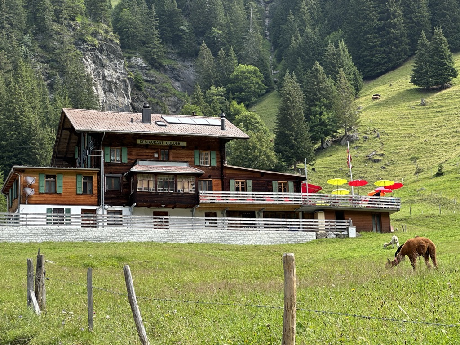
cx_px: 230
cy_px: 172
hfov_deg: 25.3
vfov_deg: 19.1
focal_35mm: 77
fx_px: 1023
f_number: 2.8
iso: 32
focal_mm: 9
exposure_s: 1/189
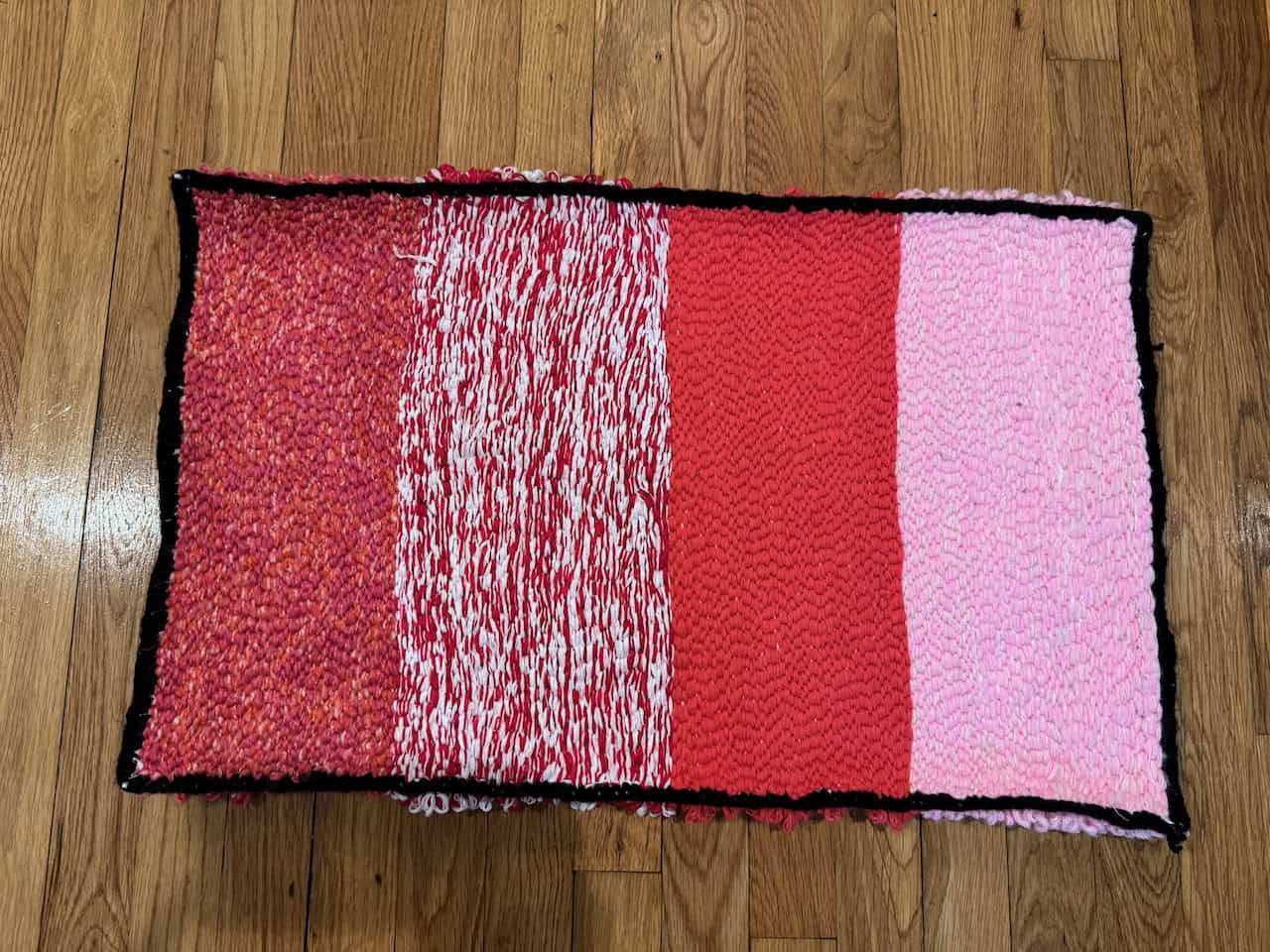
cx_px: 635
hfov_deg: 71.6
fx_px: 881
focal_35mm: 24
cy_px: 476
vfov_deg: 56.8
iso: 320
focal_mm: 6.8
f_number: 1.8
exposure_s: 1/60
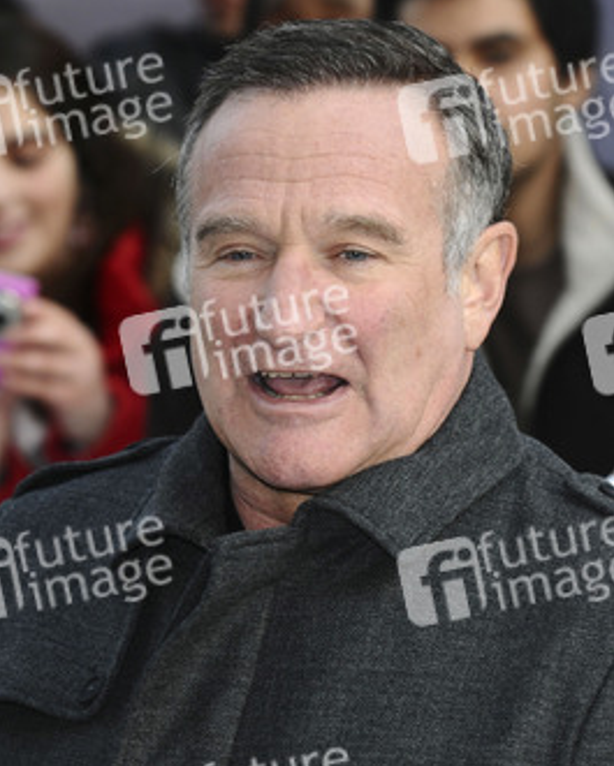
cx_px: 307
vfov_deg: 10.8
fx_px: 4054
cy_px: 456
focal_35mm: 179
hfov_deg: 8.7
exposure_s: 1/200
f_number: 4.5
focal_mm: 105
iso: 320
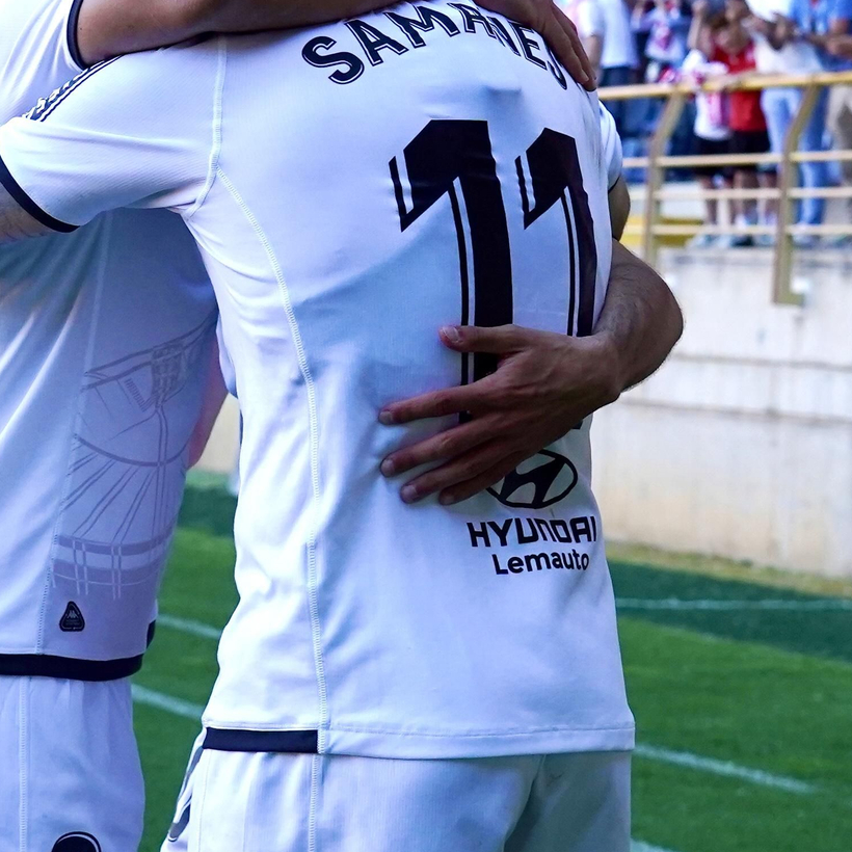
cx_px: -56
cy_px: 306
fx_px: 2367
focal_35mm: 85
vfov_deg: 20.4
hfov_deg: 19.6
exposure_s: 1/800
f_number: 5
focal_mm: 41
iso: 1250
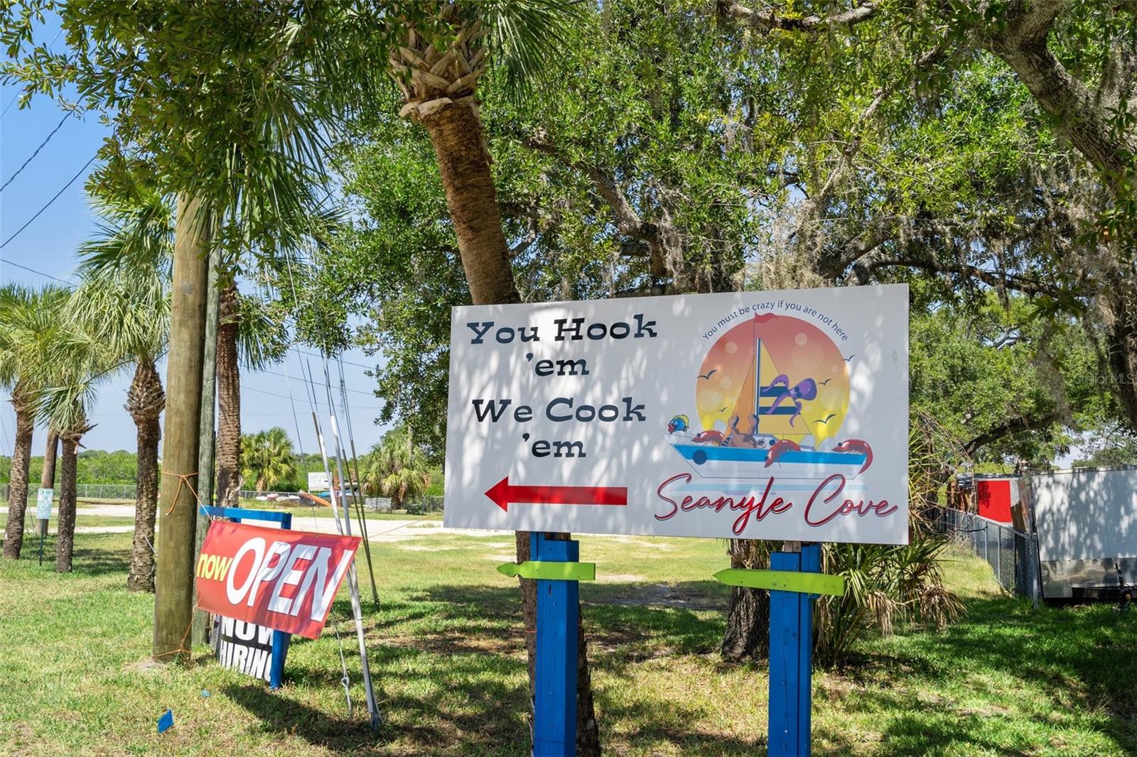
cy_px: 378
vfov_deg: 37.8
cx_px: 568
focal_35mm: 35
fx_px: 1105
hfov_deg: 54.4
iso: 320
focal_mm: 35
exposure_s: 1/500
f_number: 8
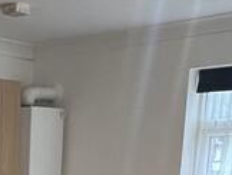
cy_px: 346
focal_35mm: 82
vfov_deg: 14.9
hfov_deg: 21.7
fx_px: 550
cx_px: -62
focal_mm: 1.57
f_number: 1.8
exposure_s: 1/50
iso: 250
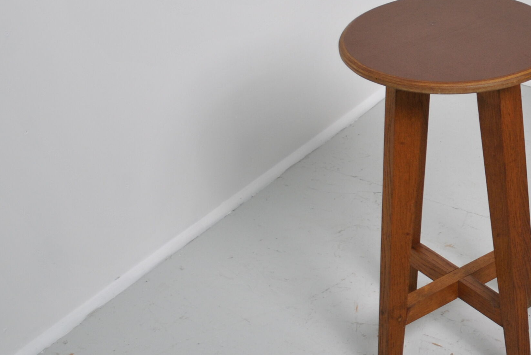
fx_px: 1255
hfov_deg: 22.9
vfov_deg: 16.1
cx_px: 533
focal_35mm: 85
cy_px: 138
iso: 200
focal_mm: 24
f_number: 4
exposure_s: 1/40
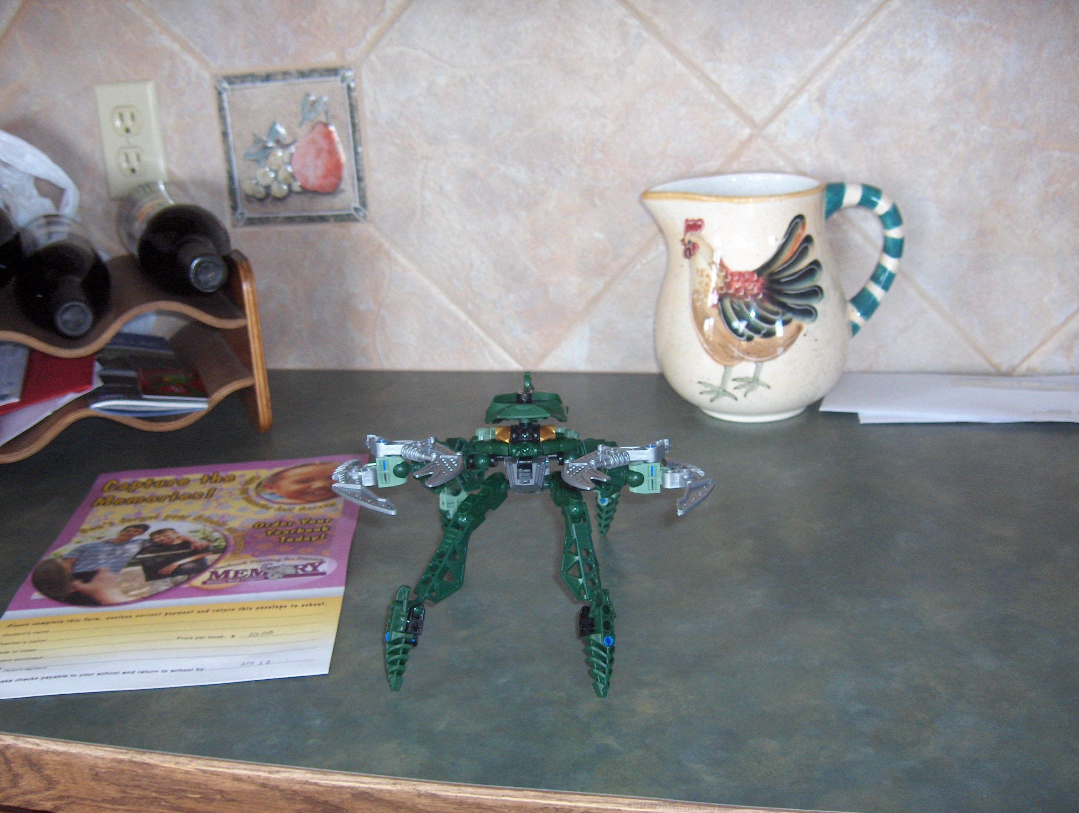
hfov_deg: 47.8
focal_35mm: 39
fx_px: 1217
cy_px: 406
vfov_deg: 36.9
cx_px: 540
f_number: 2.8
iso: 100
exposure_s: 1/60
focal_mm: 8
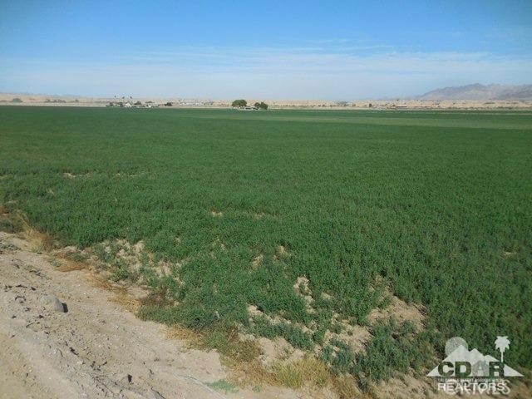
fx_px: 384
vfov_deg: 54.9
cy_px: 200
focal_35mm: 25
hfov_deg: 69.4
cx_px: 266
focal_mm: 4.5
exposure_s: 1/640
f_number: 6.6
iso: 125
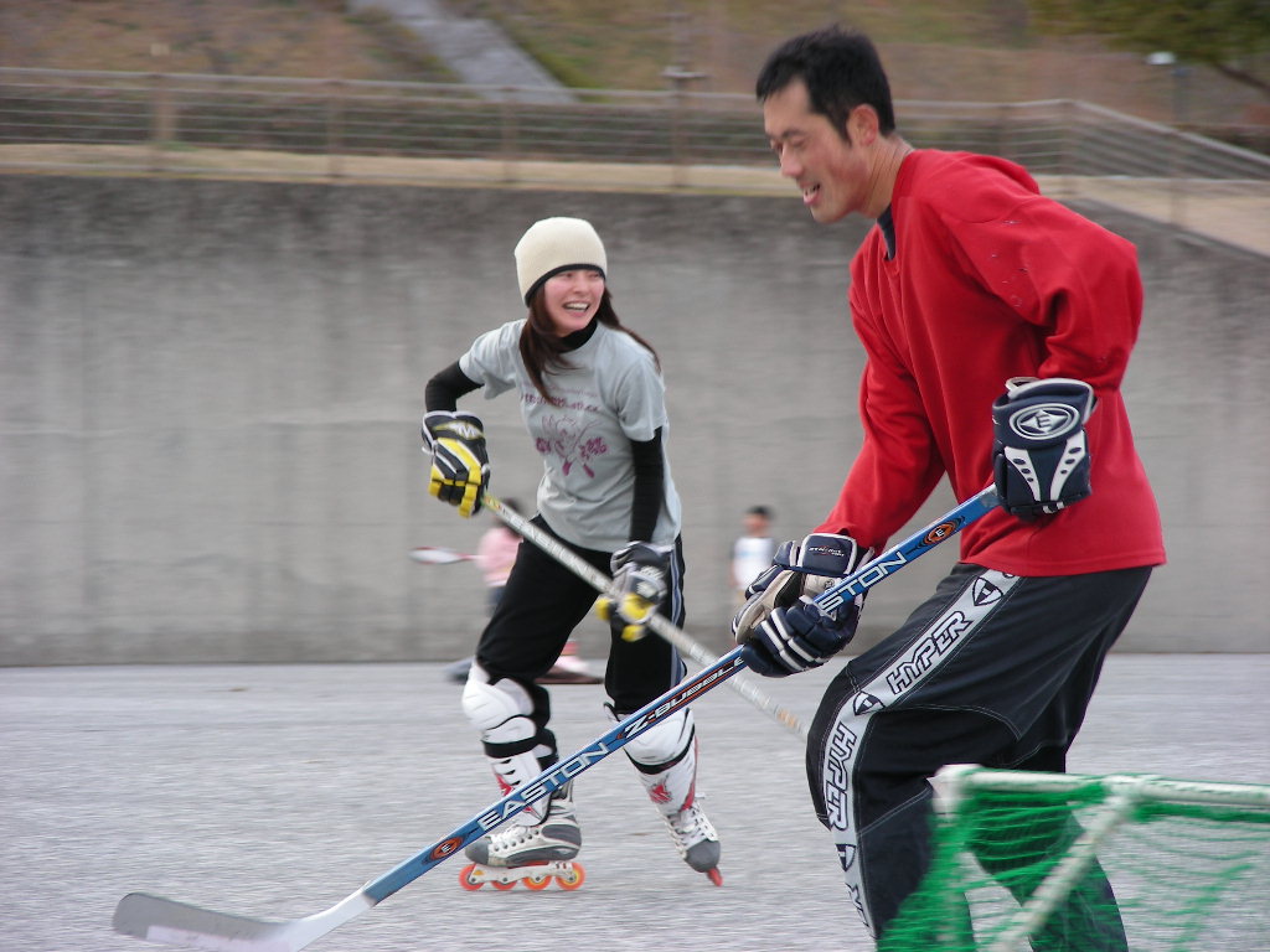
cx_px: 635
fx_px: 8438
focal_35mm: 230
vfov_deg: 6.5
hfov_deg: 8.6
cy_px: 476
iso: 50
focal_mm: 38.3
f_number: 3.5
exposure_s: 1/70.4
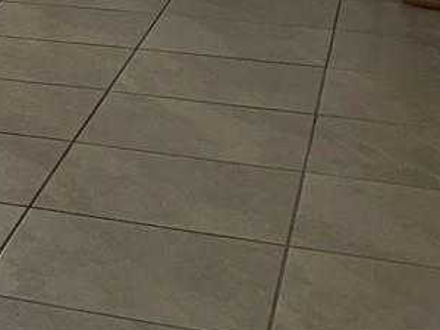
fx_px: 1627
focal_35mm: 128
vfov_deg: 11.4
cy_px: -37
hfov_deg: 13.4
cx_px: -415
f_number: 1.78
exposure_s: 1/27
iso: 64
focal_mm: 6.86
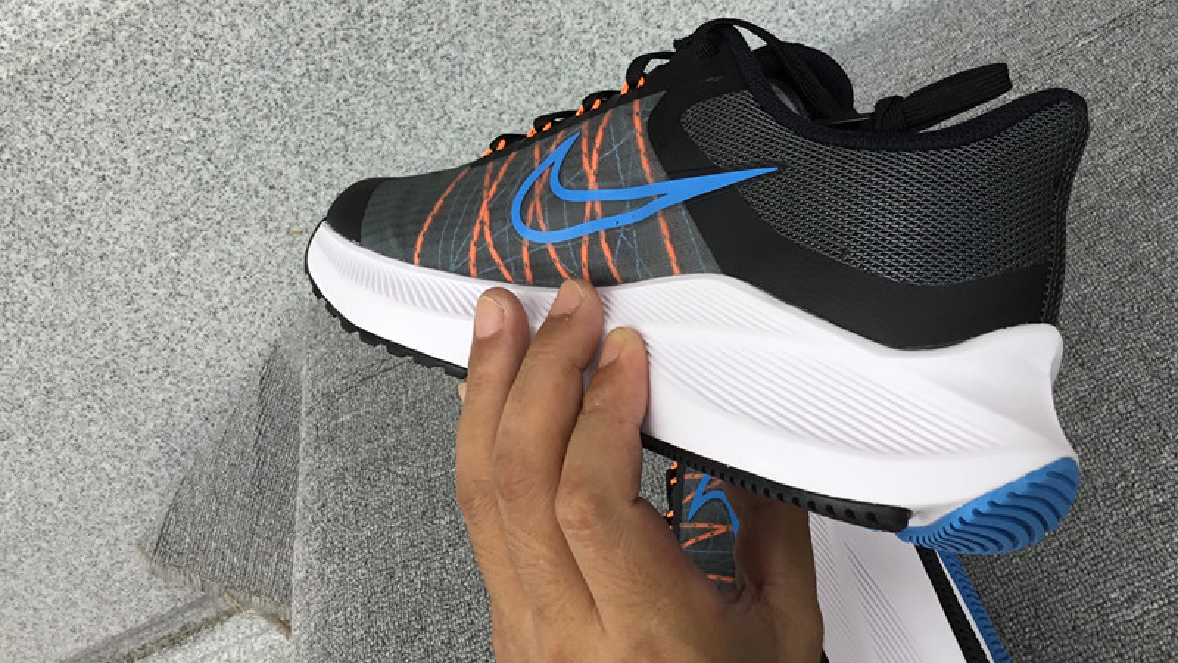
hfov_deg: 52.7
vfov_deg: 30.9
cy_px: 200
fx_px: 1187
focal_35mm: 38
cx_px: 639
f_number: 2.4
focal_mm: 3.3
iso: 25
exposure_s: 1/208
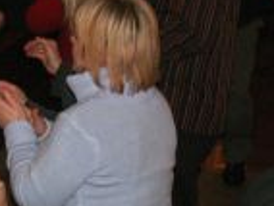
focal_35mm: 148
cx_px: -33
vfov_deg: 10.0
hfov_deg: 13.1
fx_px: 1173
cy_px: 74
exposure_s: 1/40
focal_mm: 10.01
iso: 160
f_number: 3.2
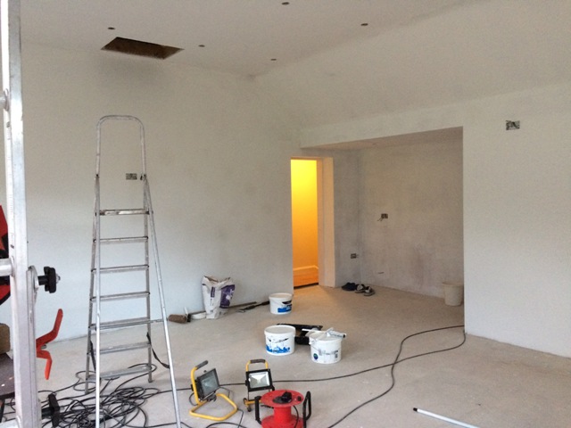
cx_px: 286
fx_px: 478
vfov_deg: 48.2
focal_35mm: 29
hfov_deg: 61.7
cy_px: 214
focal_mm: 4.15
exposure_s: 1/20
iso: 320
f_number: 2.2
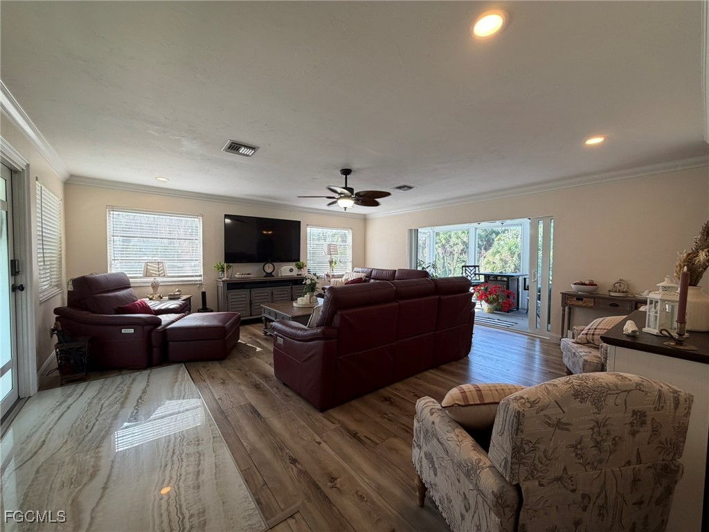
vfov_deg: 85.7
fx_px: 287
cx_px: 354
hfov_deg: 102.1
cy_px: 266
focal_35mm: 14
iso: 80
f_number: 2.2
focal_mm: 2.22
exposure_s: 1/120
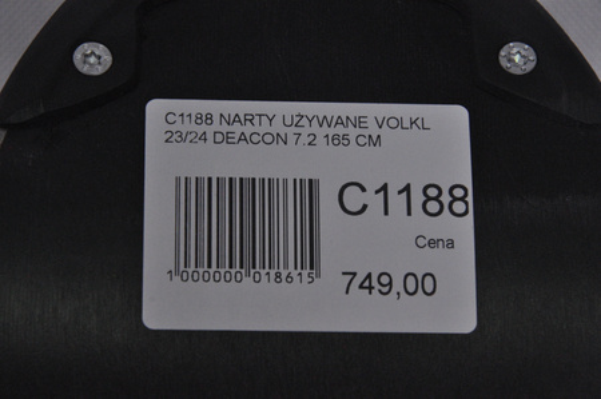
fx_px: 2626
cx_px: 300
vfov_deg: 8.7
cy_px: 200
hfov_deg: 13.1
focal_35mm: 158
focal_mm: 105
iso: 3200
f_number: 11
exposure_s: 1/125
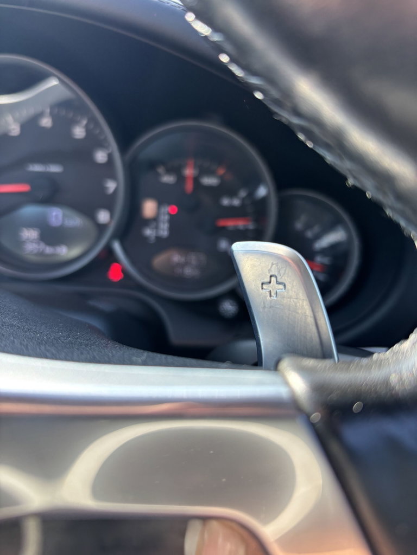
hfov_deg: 53.1
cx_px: 208
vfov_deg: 67.3
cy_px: 278
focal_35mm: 26
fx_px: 418
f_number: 1.6
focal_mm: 5.96
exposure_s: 1/168
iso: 40
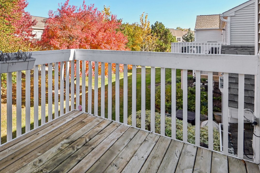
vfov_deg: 51.3
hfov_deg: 72.5
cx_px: 96
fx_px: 173
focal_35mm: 24
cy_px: 48
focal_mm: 16
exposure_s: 1/200
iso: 400
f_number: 13
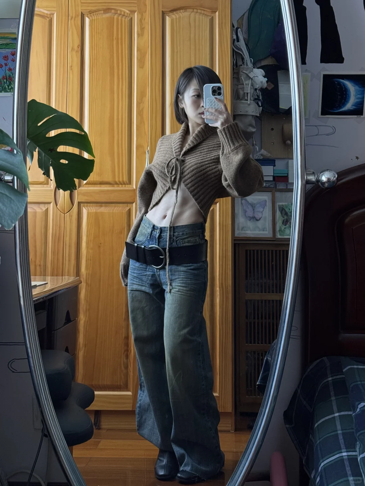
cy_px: 243
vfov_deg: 39.7
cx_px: 182
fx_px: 675
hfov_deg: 30.3
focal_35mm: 48
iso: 200
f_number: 1.78
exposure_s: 1/60
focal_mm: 6.76
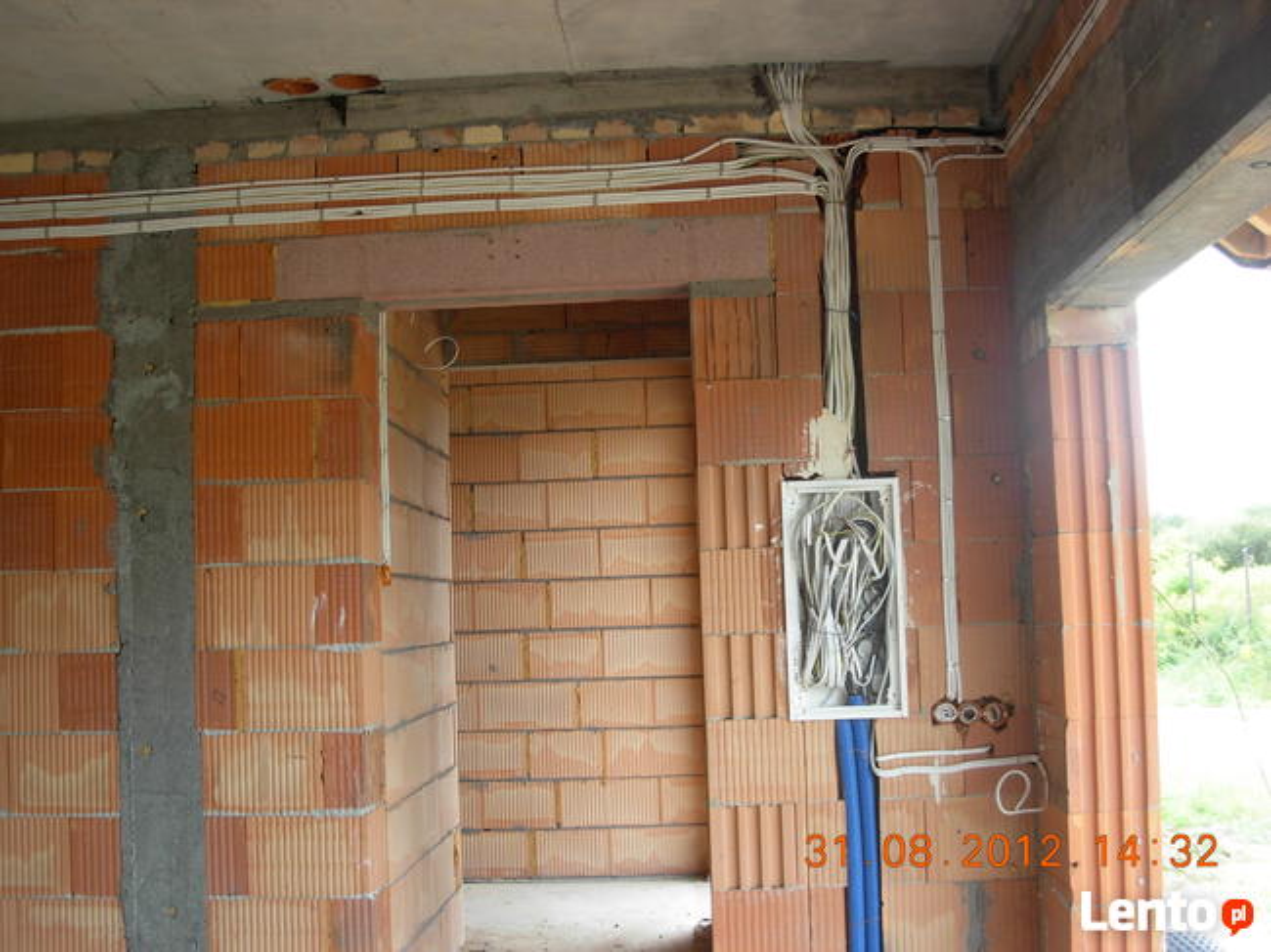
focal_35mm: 45
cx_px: 636
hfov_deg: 42.1
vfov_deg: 32.2
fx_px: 1652
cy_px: 476
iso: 79
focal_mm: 7.5
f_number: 3.1
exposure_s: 1/55.3
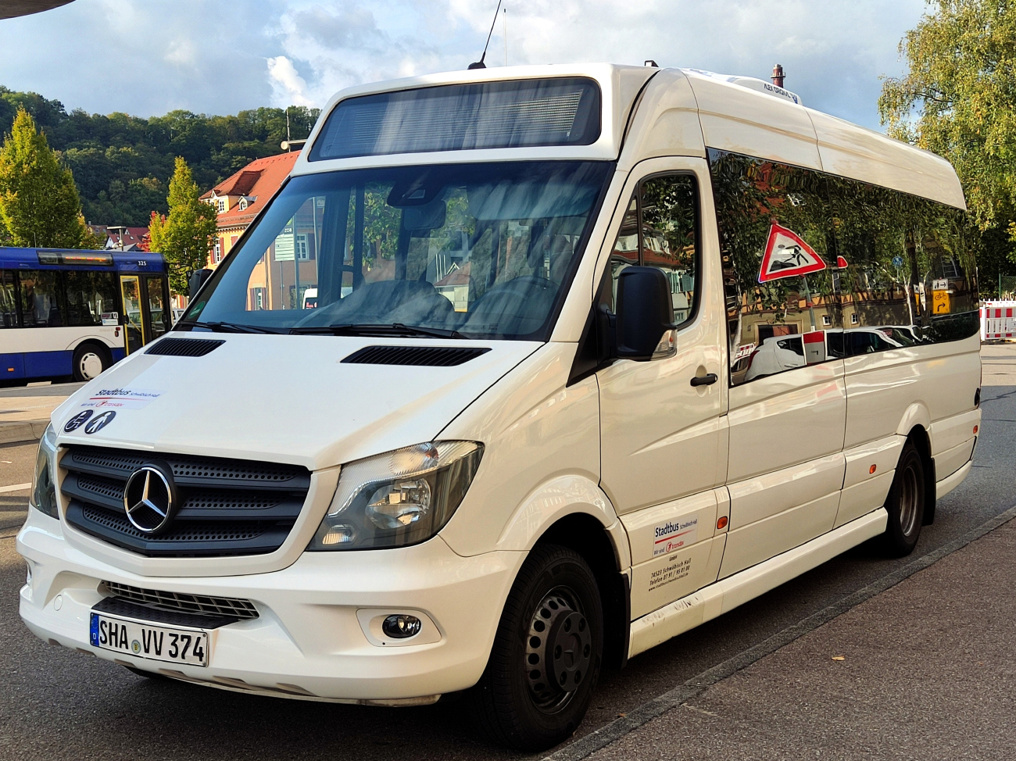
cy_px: 380
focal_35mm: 44
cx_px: 508
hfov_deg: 43.0
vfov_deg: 32.9
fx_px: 1291
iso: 50
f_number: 1.79
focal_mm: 4.71
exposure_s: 1/864
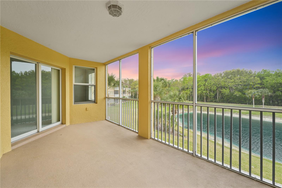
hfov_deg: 101.9
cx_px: 141
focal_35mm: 15
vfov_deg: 78.8
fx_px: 114
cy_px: 94
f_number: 10
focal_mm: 14.6
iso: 100
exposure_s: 1/5
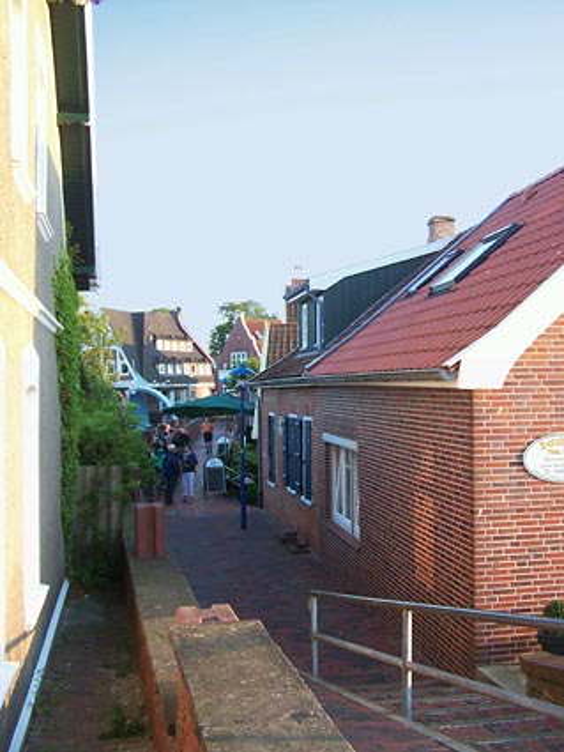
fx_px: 825
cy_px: 376
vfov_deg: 49.0
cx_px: 282
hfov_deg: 37.7
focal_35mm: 38
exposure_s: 1/60
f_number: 2.8
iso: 64
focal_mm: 6.3
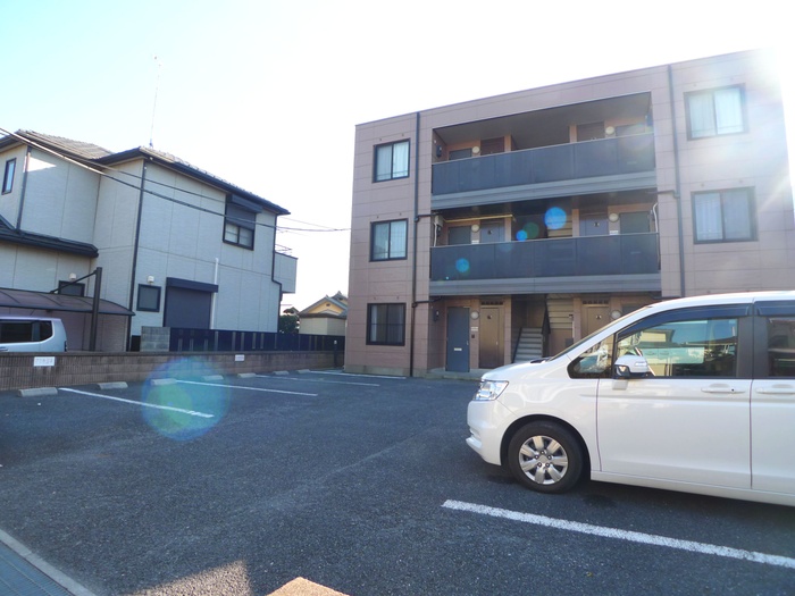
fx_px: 413
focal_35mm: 18
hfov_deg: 87.8
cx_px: 398
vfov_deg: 71.6
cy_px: 298
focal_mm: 3.9
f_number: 2.8
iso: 80
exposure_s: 1/250
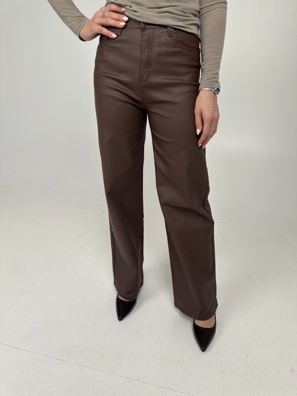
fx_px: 275
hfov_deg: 56.8
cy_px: 198
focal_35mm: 24
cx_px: 148
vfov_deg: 71.6
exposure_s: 1/366
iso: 80
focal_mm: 6.86
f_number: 1.78
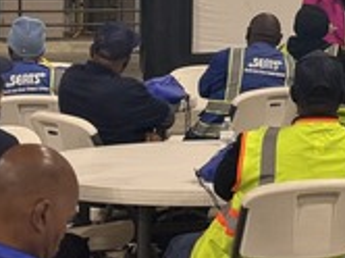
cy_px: -26
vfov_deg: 8.4
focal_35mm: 174
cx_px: 516
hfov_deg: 11.0
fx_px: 1732
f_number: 1.78
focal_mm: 6.76
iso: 50
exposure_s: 1/60
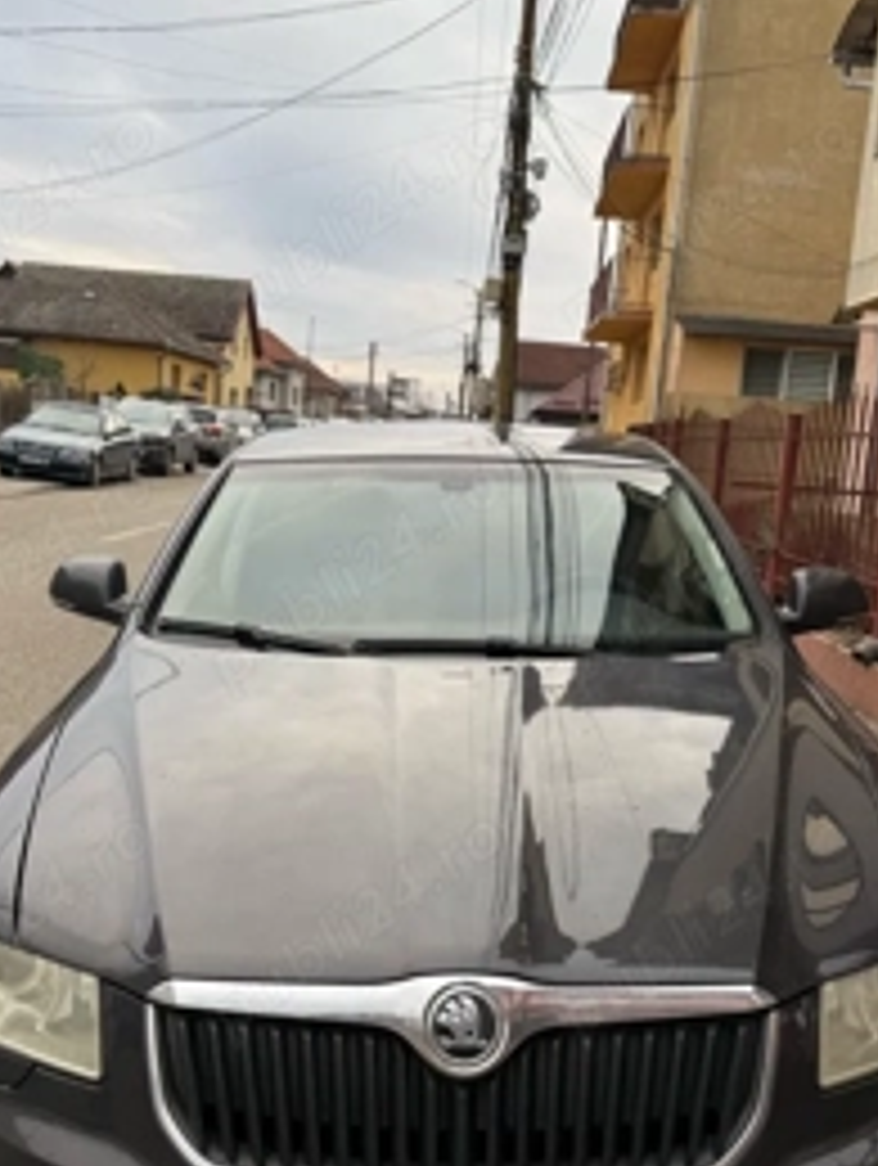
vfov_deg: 50.0
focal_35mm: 37
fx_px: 1248
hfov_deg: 38.8
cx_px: 446
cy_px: 630
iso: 80
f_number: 1.78
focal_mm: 6.76
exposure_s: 1/665
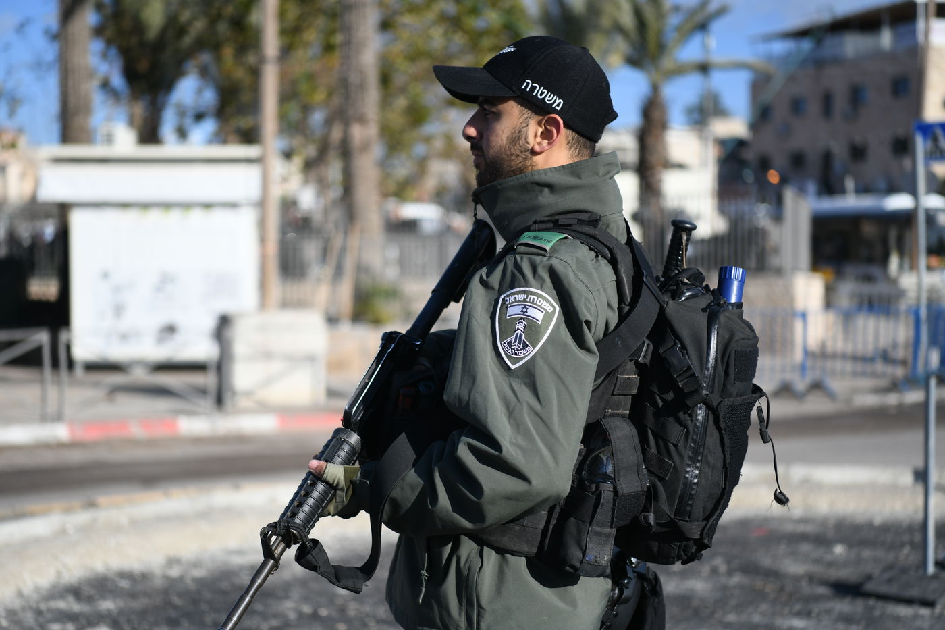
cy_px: 315
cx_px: 472
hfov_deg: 28.8
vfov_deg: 19.5
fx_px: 1837
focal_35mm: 70
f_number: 2.8
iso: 500
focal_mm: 70
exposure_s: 1/6400
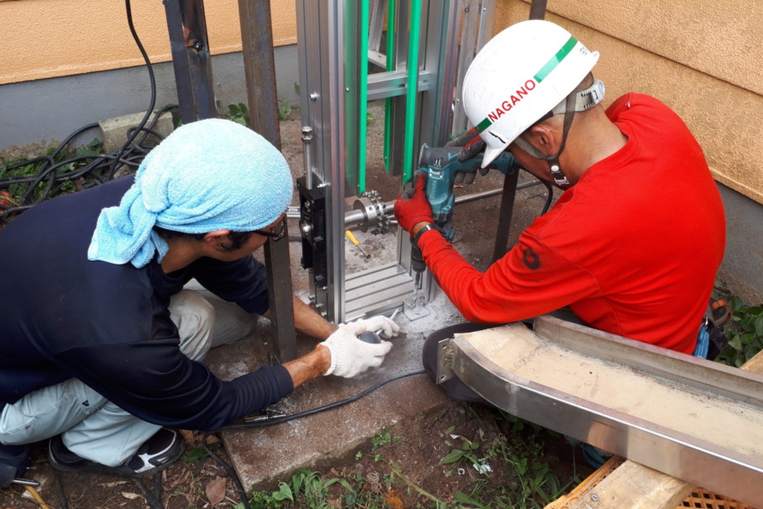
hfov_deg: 61.9
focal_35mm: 30
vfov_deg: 43.6
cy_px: 241
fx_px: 636
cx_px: 391
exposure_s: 1/178
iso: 40
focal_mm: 3.6
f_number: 1.9
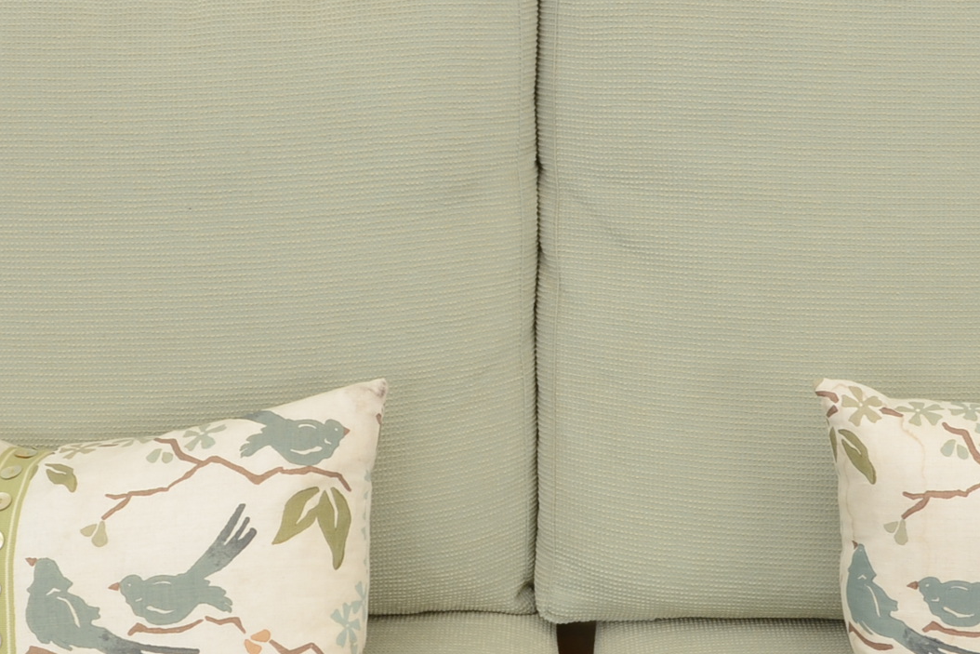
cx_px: 564
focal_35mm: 77
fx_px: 2096
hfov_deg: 26.3
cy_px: 565
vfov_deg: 17.5
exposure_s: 1/125
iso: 320
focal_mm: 22
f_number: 11
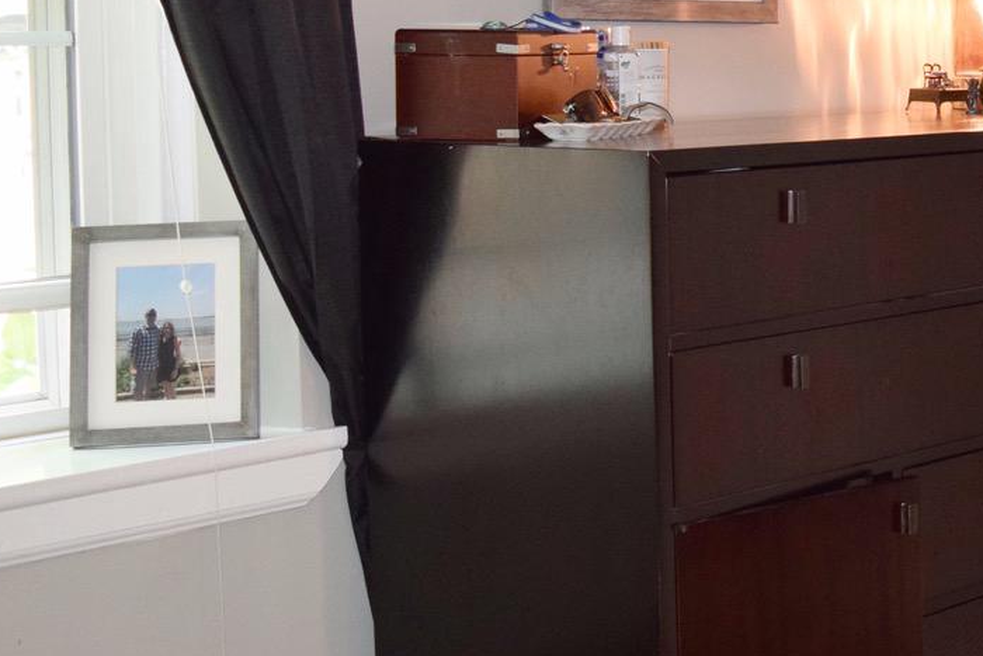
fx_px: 2157
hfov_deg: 23.1
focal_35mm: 79
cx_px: 1237
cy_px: 225
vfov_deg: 17.2
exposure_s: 1/80
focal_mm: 18
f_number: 4
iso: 800
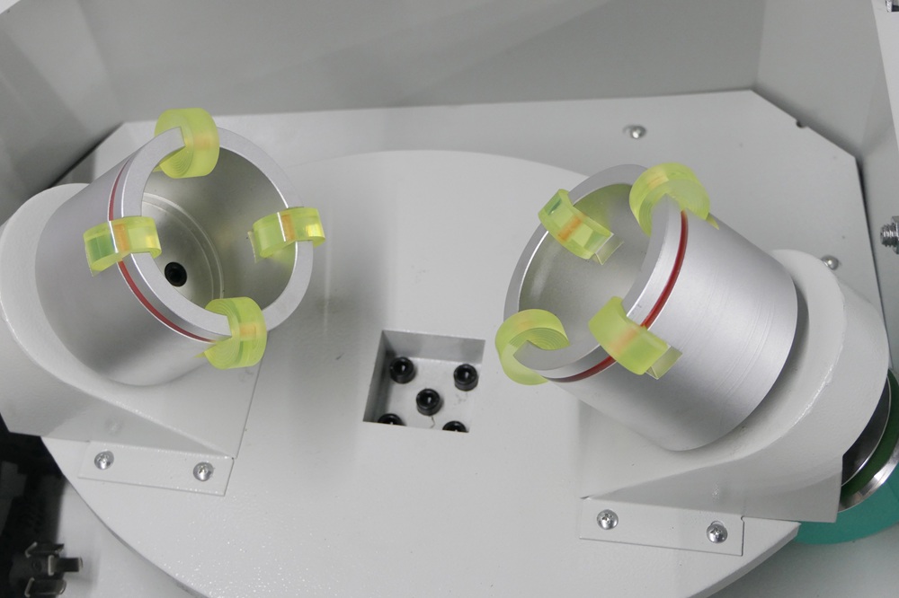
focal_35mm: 68
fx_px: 1697
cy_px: 299
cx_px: 450
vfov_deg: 20.0
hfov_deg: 29.7
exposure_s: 1/80
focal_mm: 25
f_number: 3.8
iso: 500
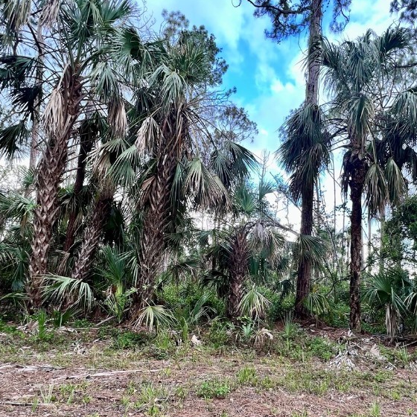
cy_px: 269
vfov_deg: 70.6
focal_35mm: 21
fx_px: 286
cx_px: 244
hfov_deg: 71.6
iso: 32
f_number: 1.8
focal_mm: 1.57
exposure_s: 1/99
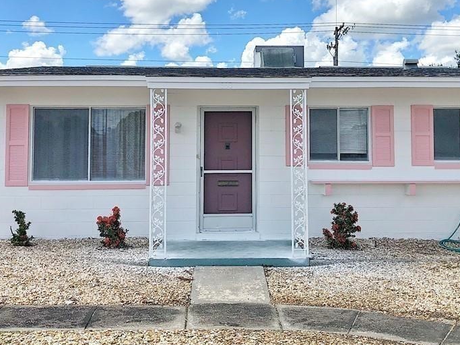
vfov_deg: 34.1
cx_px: 243
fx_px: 558
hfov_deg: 44.8
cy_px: 127
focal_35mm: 42
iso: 25
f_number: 1.8
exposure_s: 1/3003
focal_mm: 3.99
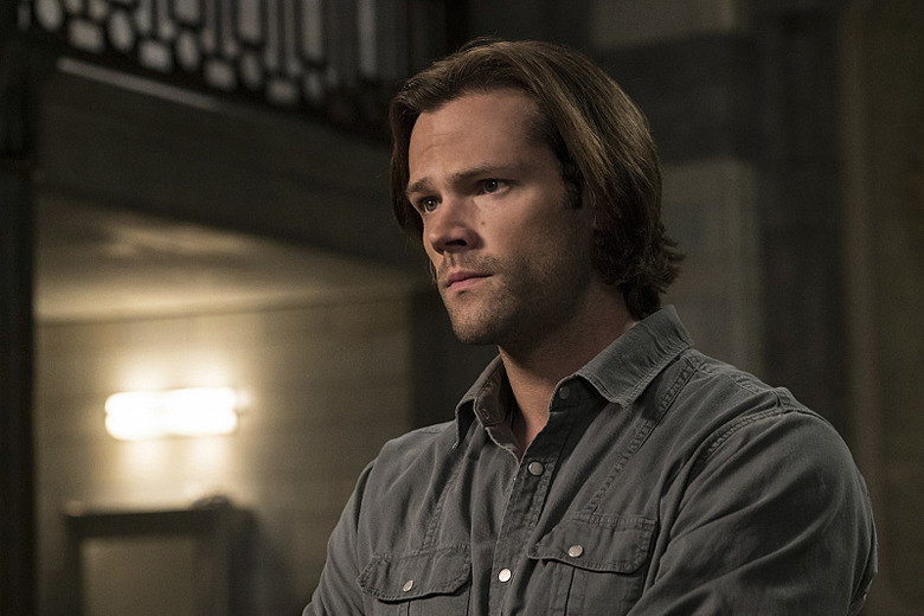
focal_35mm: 113
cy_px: 308
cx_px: 462
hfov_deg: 18.1
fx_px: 2900
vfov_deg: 12.1
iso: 8000
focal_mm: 113
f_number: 5
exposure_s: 1/200
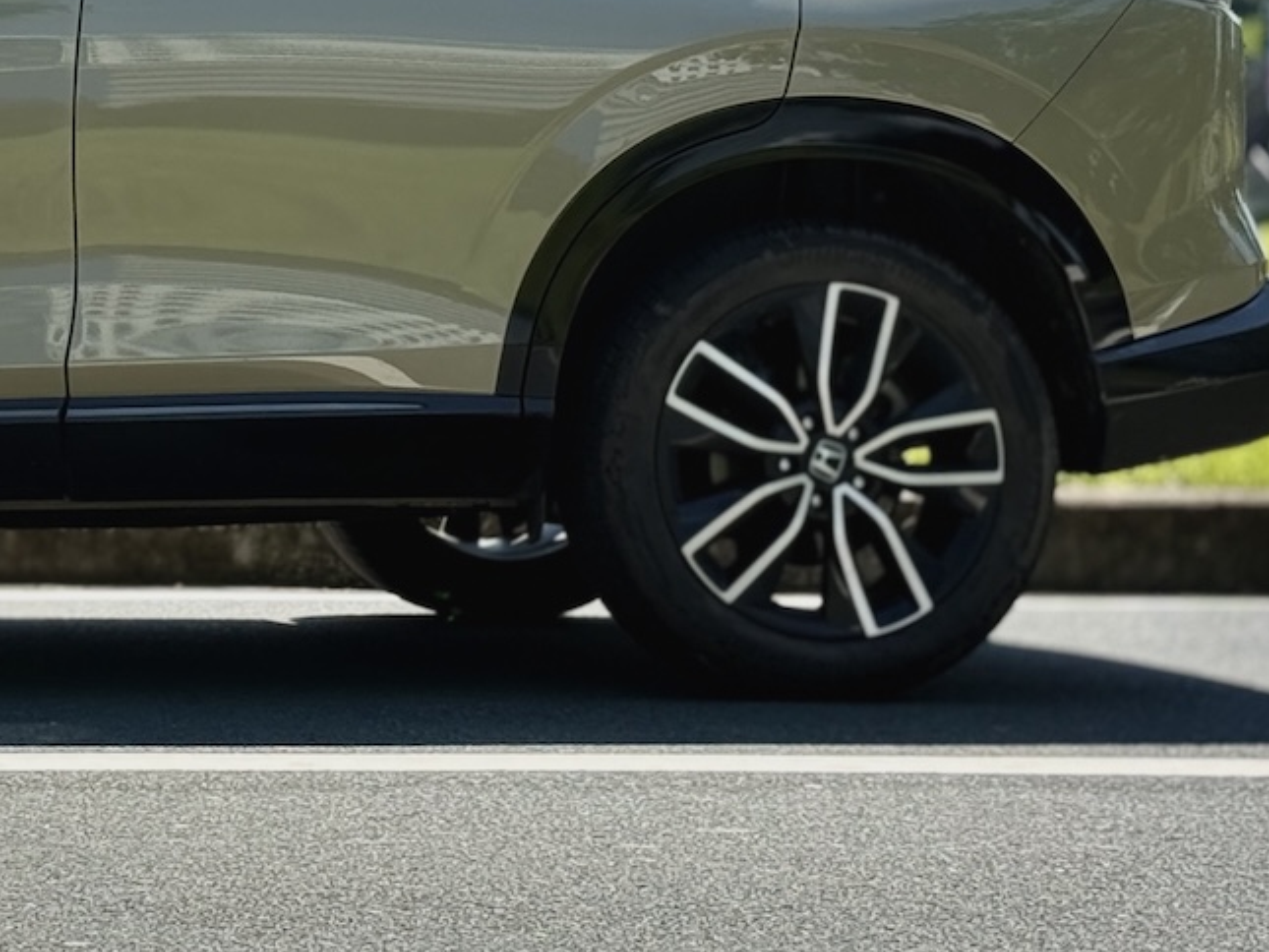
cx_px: -205
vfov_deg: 12.4
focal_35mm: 119
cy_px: 124
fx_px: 4363
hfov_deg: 16.0
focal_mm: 6.76
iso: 100
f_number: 1.78
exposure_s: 1/2865
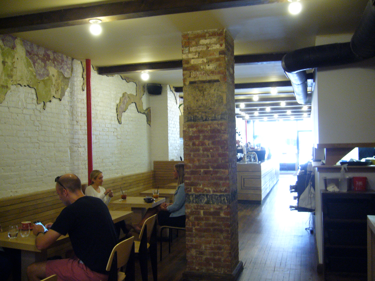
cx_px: 188
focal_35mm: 35
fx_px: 379
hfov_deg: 52.6
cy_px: 140
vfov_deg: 40.7
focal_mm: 5.8
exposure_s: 1/8
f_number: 2.8
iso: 200
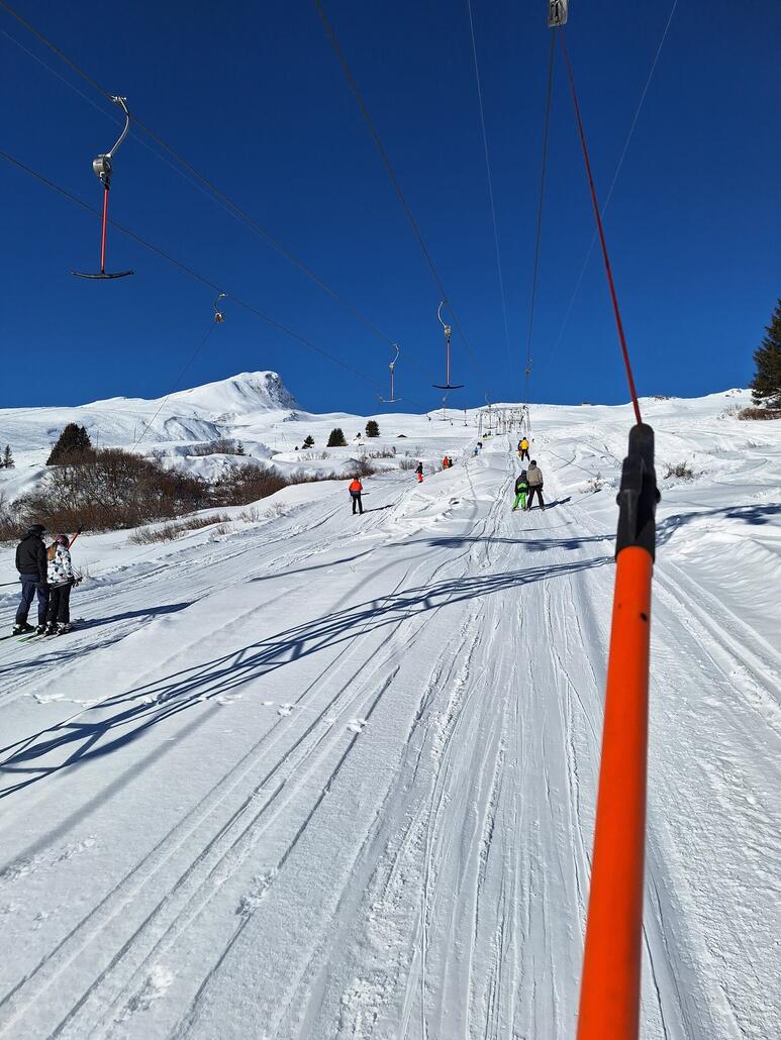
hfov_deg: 58.9
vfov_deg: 73.9
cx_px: 390
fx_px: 692
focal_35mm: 23
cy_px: 520
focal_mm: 5.54
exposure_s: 1/6250
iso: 40
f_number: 1.8
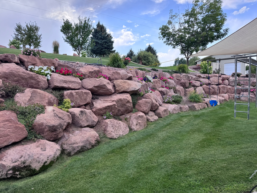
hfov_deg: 71.6
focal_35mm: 24
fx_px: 178
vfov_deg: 56.8
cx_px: 128
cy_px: 96
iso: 80
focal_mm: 6.76
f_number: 1.78
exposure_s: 1/1560
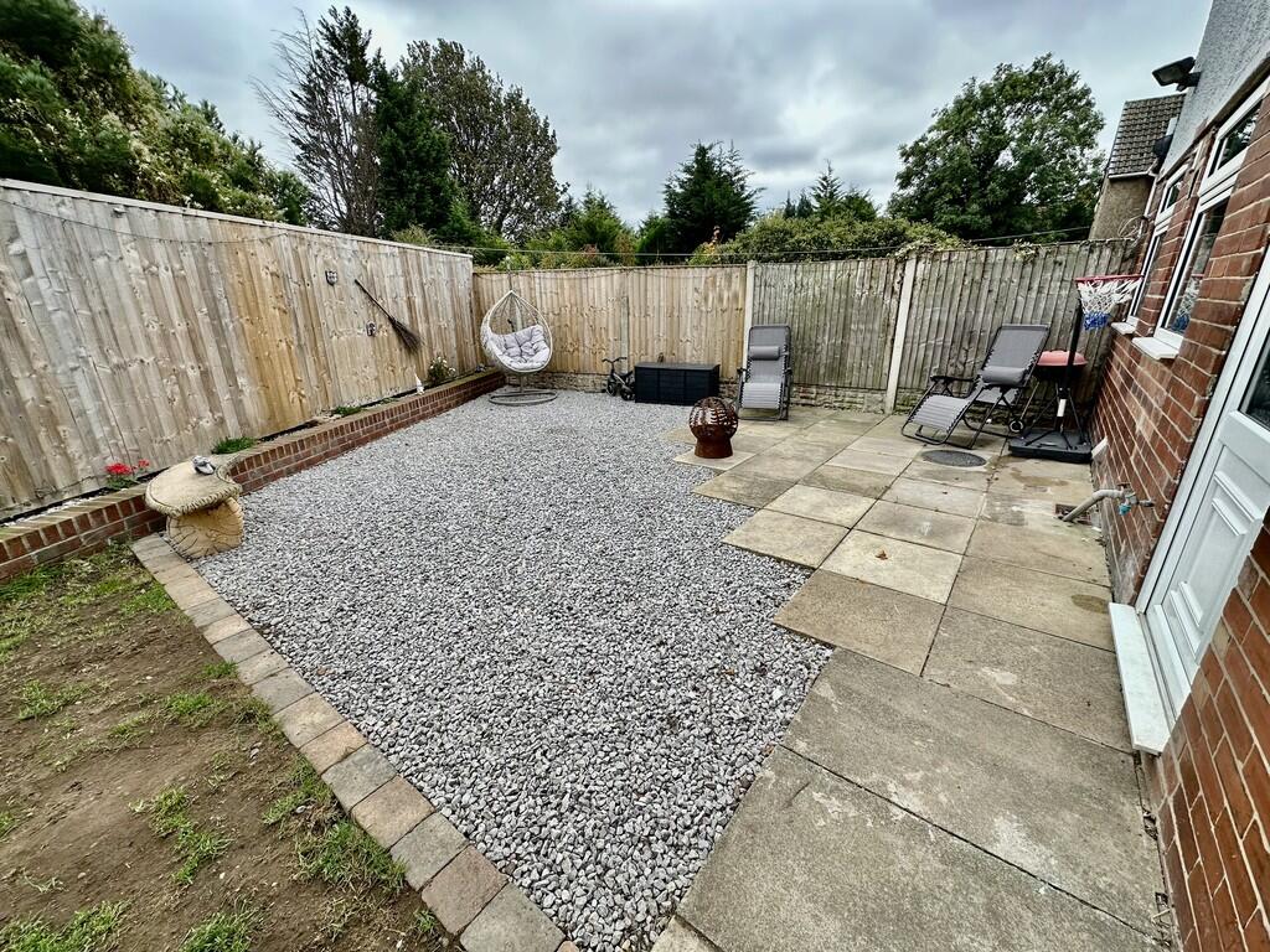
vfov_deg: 85.7
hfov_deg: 102.1
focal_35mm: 14
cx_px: 635
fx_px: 514
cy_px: 476
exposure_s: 1/371
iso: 40
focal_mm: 2.22
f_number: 2.2
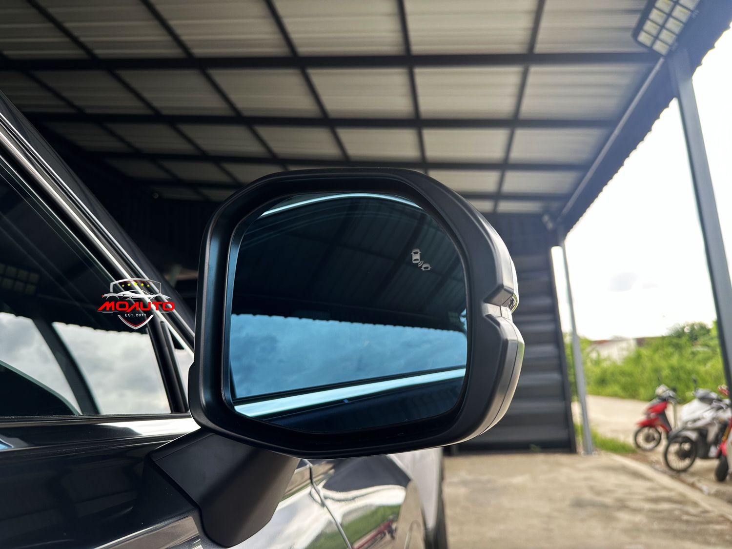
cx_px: 366
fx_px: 508
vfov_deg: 56.8
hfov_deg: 71.6
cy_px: 274
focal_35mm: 24
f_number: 1.78
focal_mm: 6.86
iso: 80
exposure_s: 1/247
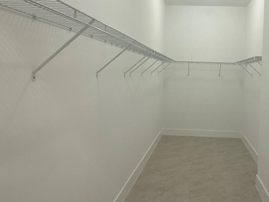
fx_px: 233
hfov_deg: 57.8
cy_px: 79
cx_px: 191
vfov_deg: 46.5
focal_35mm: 30
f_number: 2.2
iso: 320
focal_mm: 2.22
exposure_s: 1/120
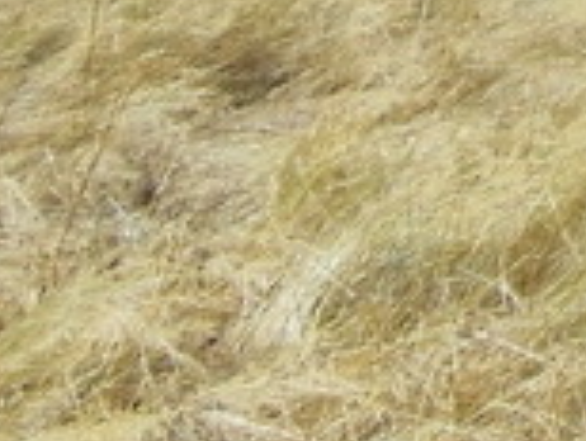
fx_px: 2815
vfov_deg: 8.3
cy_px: -578
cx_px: 1389
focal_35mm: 166
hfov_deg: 10.3
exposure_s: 1/1000
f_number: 3.2
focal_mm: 4.5
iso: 125
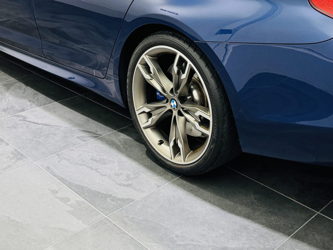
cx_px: 227
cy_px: 50
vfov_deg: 30.1
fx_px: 452
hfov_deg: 39.9
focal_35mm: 47
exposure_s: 1/50
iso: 250
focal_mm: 6.86
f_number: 1.78
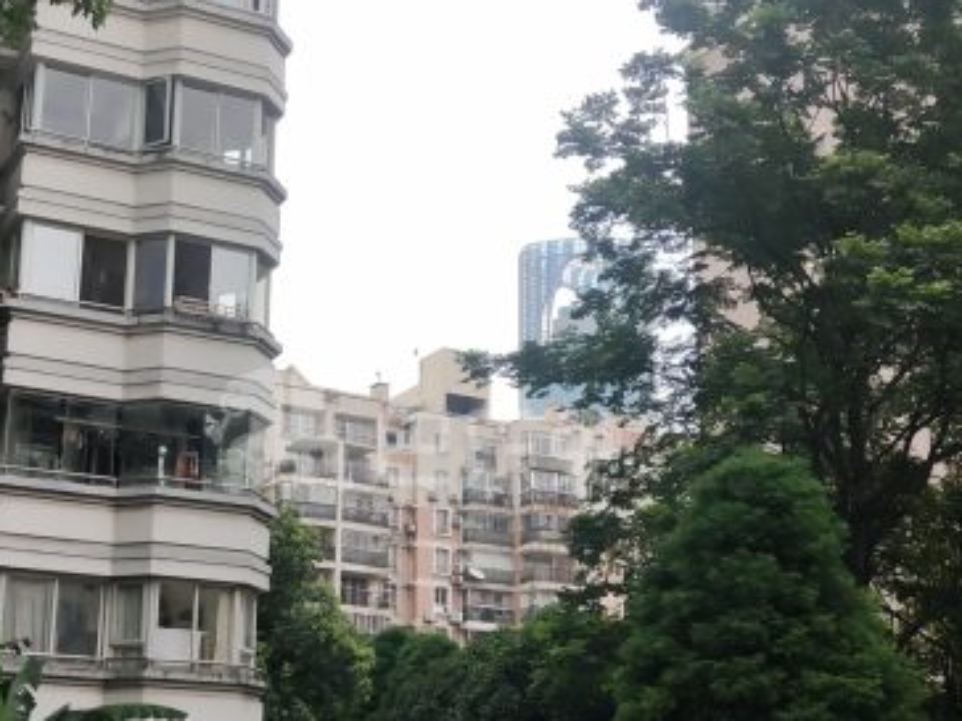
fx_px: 1834
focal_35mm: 66
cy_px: 420
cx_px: 418
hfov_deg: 29.4
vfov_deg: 22.2
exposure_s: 1/905
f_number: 1.8
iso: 111
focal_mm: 3.95
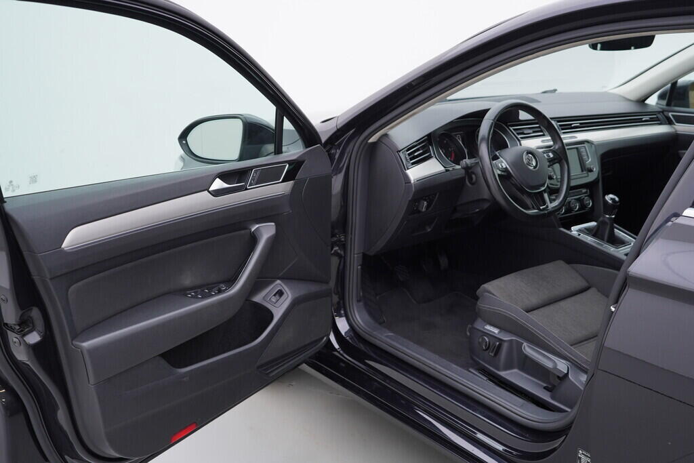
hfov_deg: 53.1
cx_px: 347
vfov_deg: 36.9
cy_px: 232
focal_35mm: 36
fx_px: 694
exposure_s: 1/60
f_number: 3.5
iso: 125
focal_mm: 24
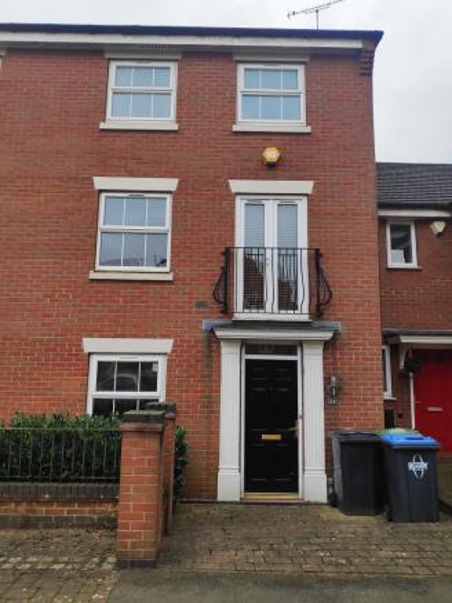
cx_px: 226
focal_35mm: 20
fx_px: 348
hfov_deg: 66.0
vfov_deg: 81.7
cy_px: 302
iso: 100
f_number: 1.9
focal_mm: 3.94
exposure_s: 1/685
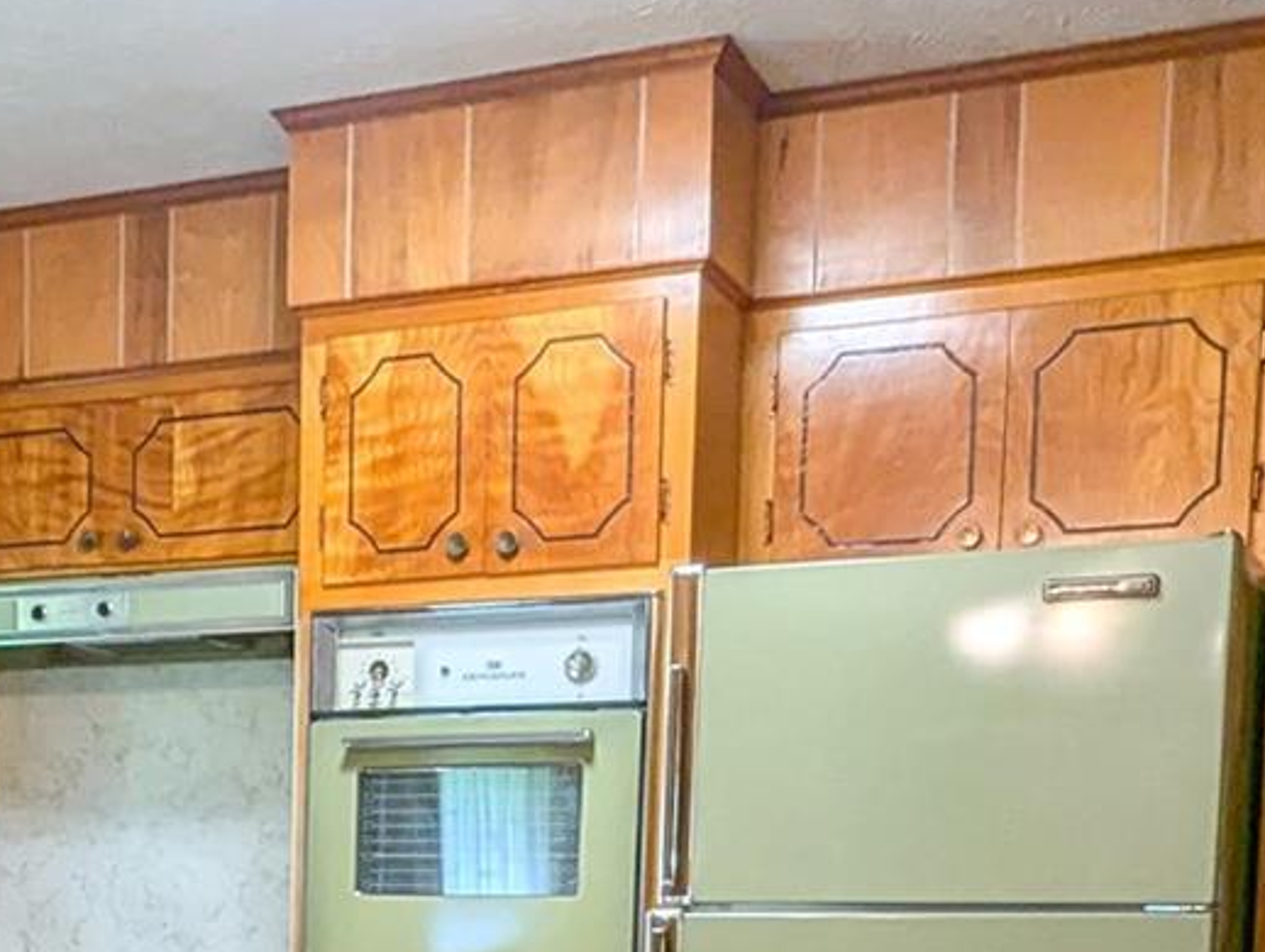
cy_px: 1157
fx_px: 2305
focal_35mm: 63
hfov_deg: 29.4
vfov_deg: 21.6
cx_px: 115
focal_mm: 2.35
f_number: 2.2
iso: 205
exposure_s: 1/60
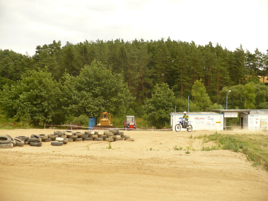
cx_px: 134
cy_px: 100
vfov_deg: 38.7
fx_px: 286
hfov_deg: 50.1
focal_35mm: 37
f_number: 2.8
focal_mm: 6.1
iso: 100
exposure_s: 1/800
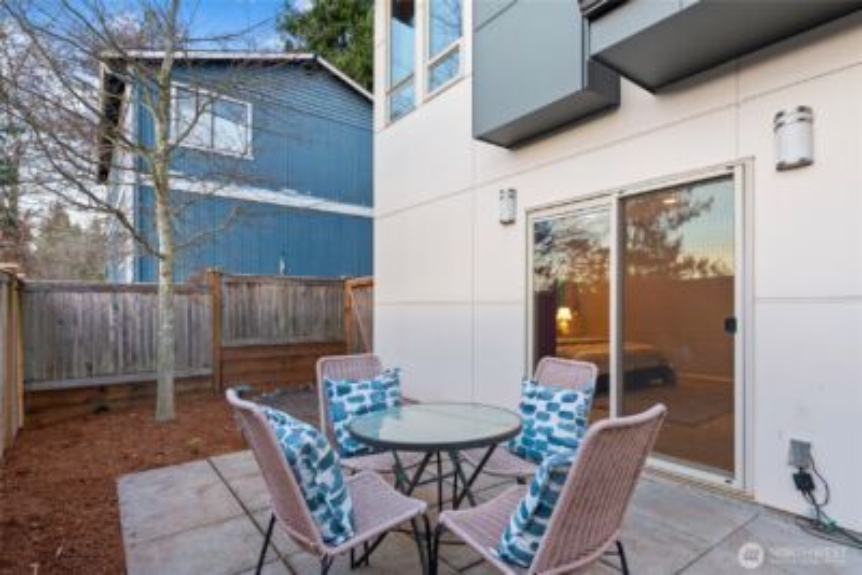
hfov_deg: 86.9
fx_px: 455
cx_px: 431
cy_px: 288
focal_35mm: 19
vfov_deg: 64.6
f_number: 7.1
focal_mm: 19
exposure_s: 1/5
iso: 500
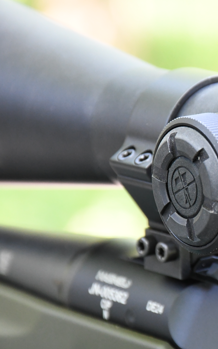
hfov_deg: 3.8
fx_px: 3299
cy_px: 172
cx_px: 271
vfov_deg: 6.1
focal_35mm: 347
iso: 3600
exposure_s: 1/60
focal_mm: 140
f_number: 10
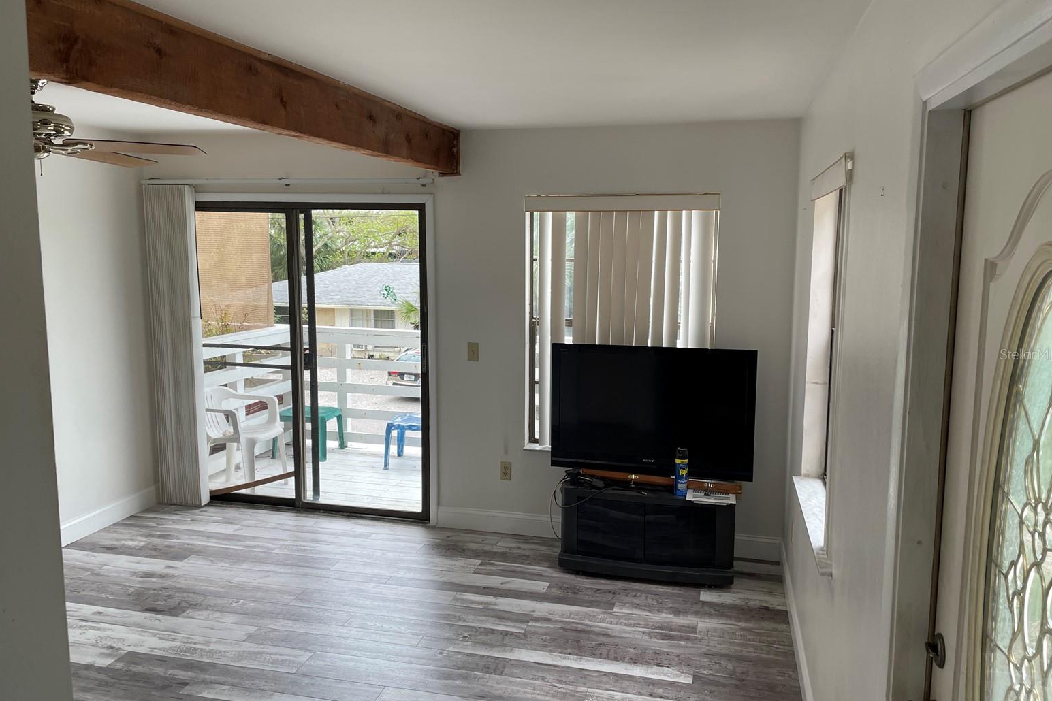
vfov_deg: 46.4
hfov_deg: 65.5
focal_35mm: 28
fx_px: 818
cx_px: 520
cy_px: 354
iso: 40
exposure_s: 1/121
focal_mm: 4.2
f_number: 1.6
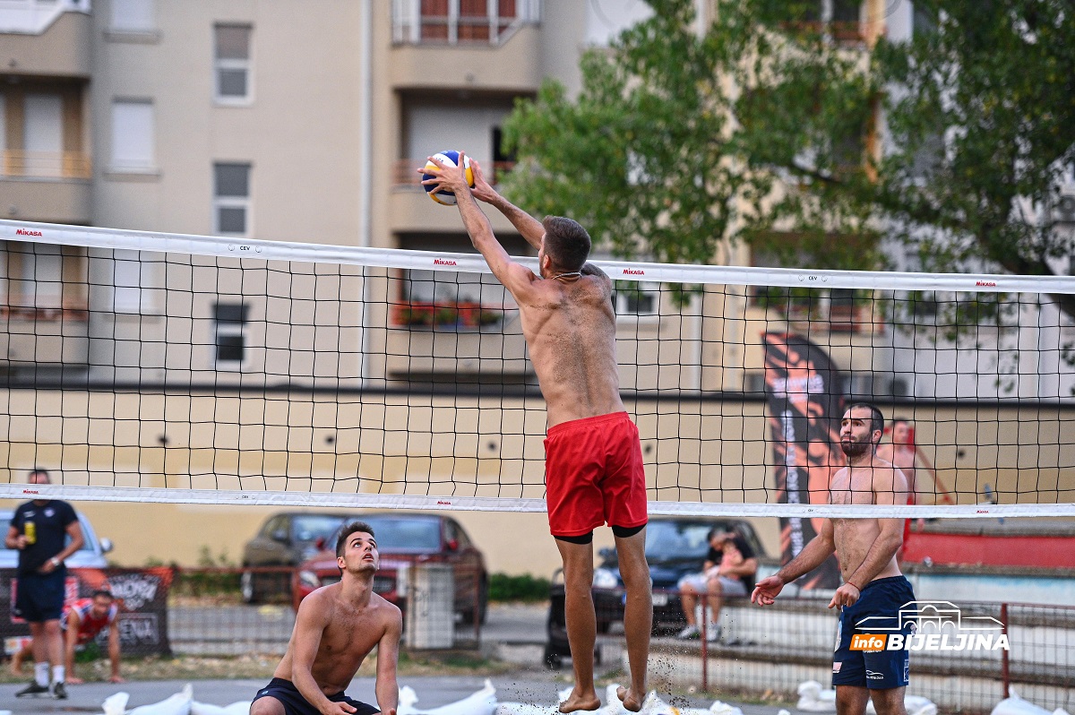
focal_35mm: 125
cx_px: 538
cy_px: 358
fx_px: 3729
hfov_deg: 16.4
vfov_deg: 10.9
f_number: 2.8
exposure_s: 1/800
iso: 2500
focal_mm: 125
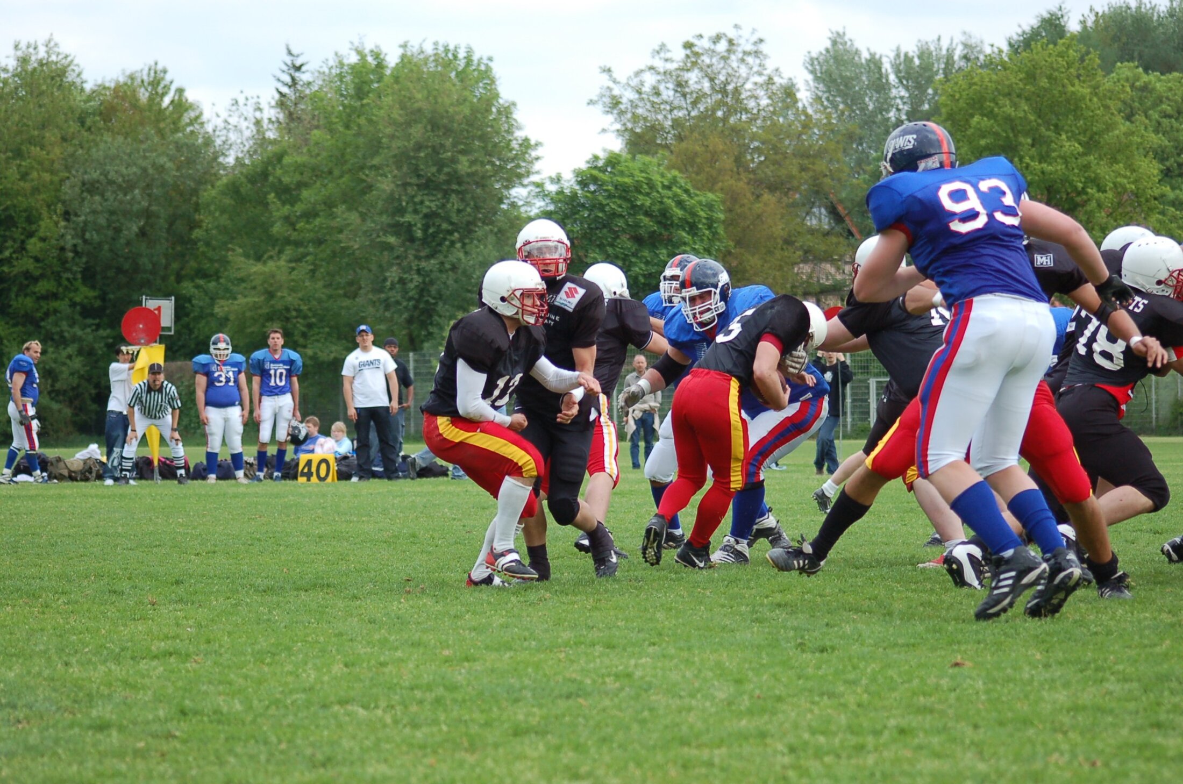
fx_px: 4231
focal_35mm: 129
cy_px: 392
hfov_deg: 15.9
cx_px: 592
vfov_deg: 10.6
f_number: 4
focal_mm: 86
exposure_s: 1/1000
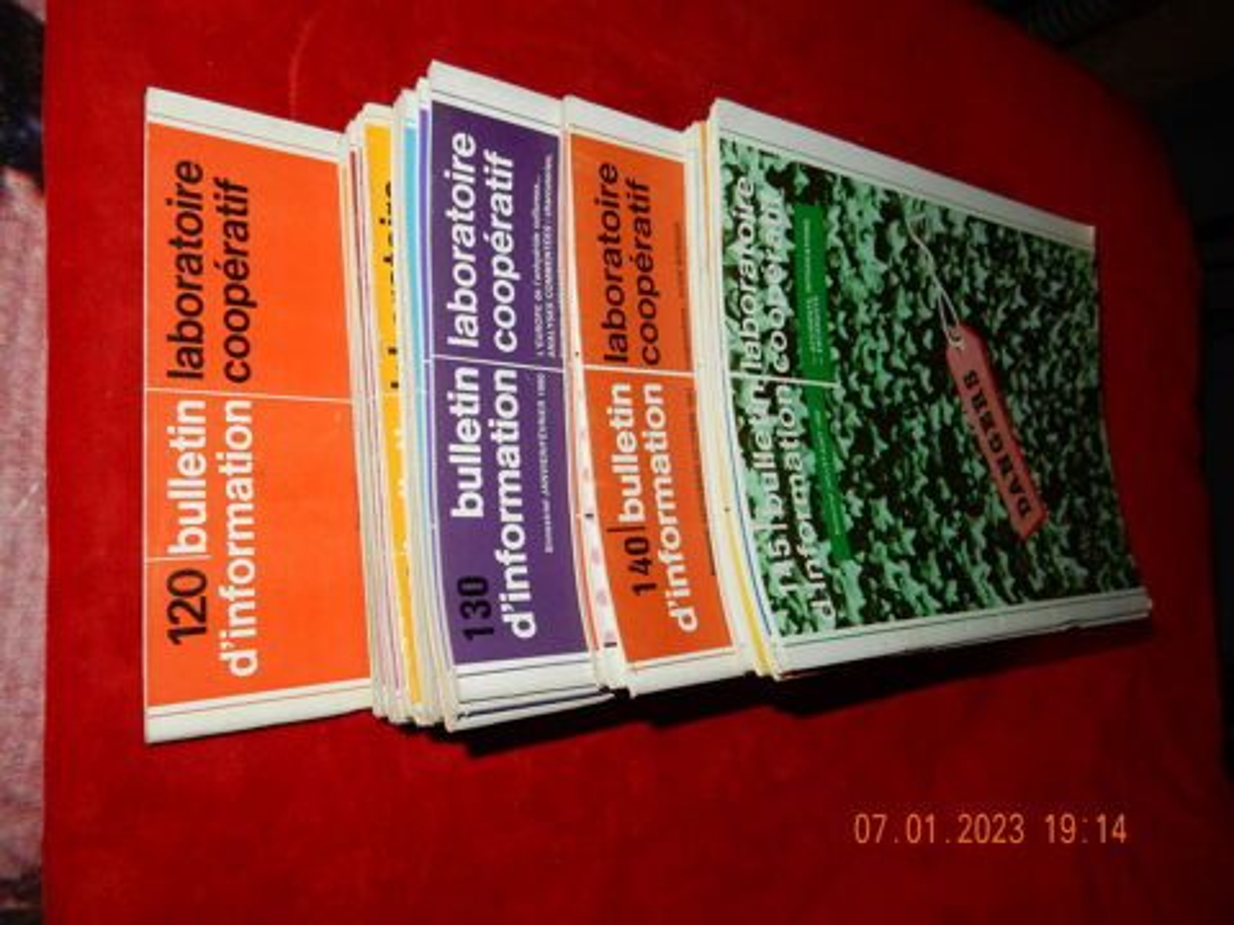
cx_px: 617
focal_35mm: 25
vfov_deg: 54.9
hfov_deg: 69.4
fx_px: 891
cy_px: 462
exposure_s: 1/30
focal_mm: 4.5
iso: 200
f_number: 3.7
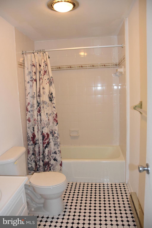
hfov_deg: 47.9
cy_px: 114
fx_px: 171
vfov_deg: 67.4
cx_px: 76
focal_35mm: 27
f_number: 3.5
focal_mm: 18
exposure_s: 1/60
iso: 1400
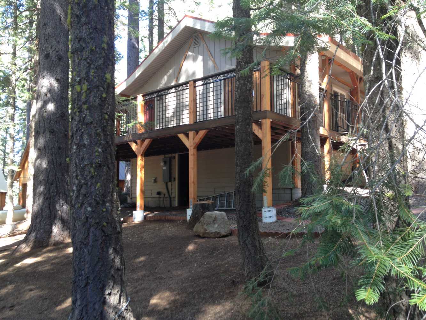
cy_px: 160
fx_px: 431
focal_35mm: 35
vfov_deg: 40.7
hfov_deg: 52.6
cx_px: 213
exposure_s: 1/30
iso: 50
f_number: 2.4
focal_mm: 4.28
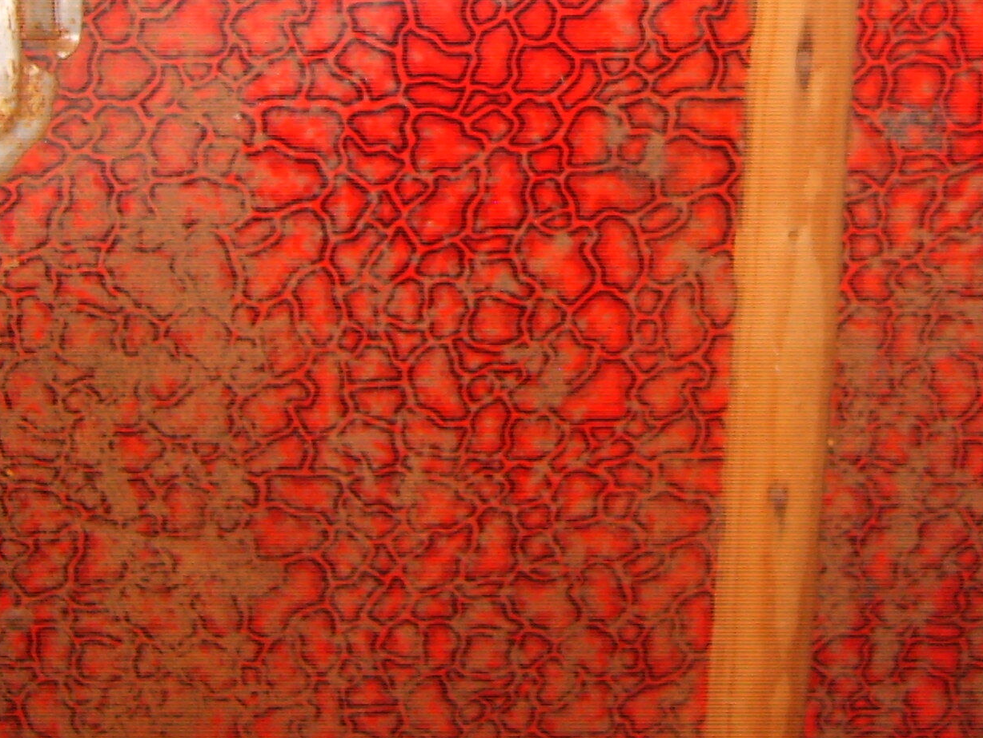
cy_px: -90
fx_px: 2641
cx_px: 620
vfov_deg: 15.4
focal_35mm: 93
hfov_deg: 21.0
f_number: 2.8
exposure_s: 1/30
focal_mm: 7.4
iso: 100
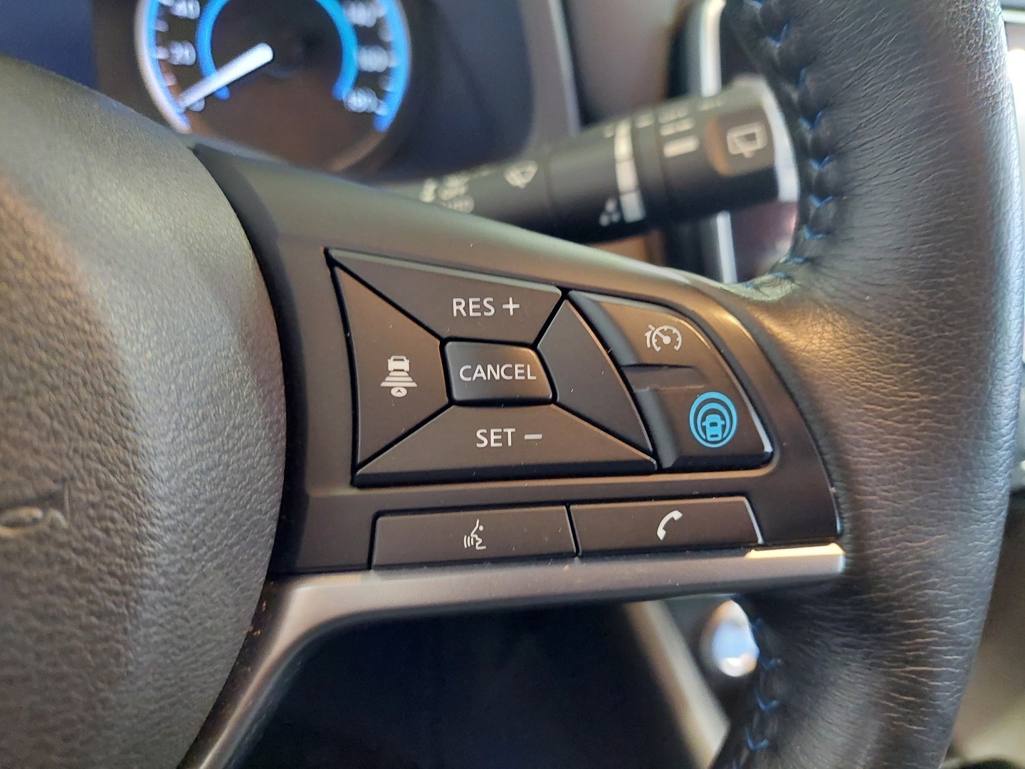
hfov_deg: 69.4
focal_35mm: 25
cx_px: 512
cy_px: 384
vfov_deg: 54.9
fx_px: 740
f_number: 1.8
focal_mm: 5.23
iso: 800
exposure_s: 1/25
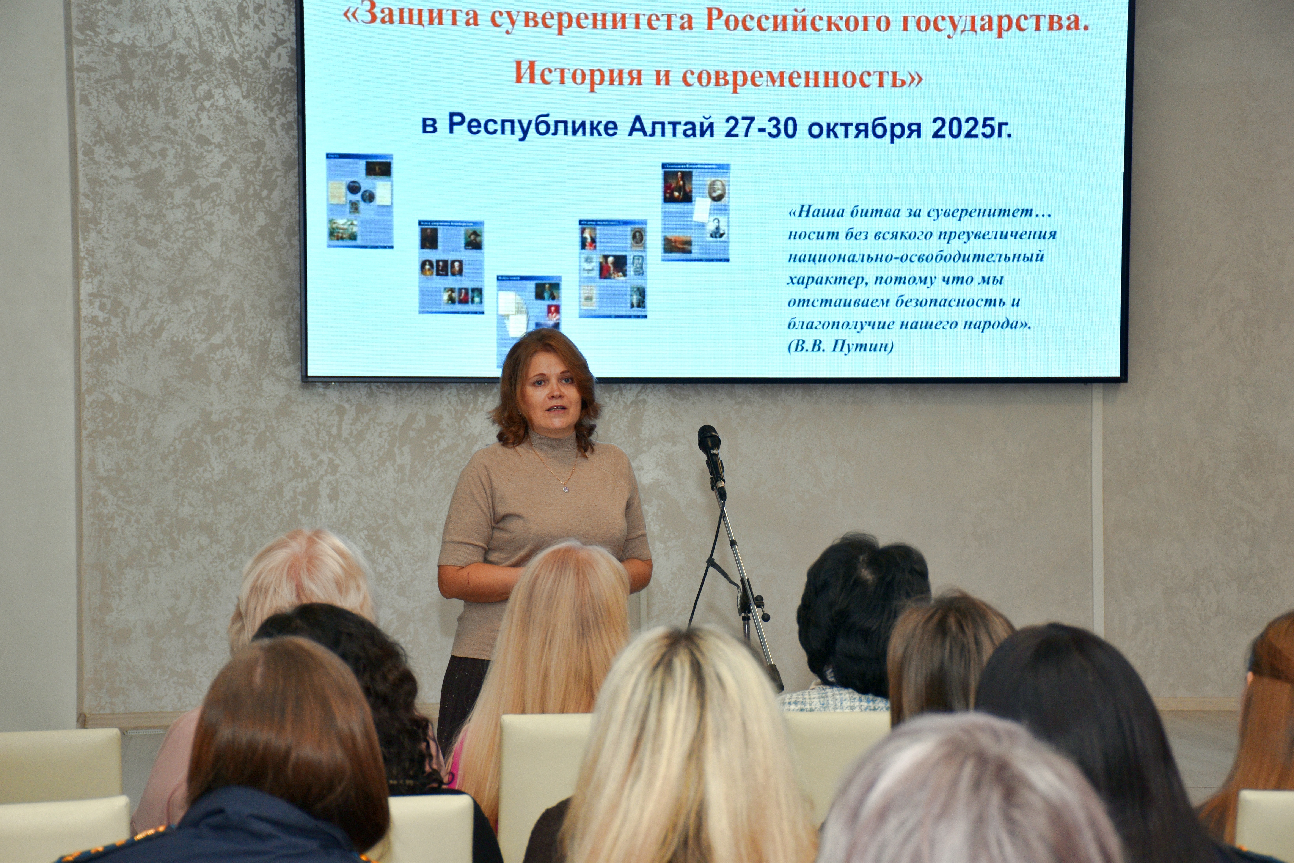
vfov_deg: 15.2
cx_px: 647
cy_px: 432
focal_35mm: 90
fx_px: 3235
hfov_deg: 22.6
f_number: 5.6
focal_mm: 60
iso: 400
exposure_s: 1/125
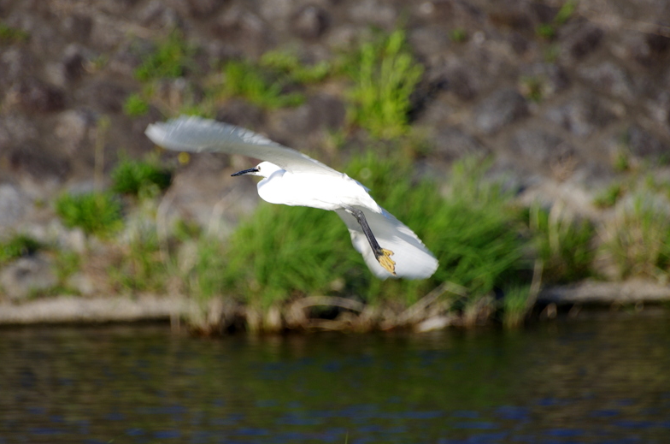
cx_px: 339
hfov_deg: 3.5
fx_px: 10919
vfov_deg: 2.3
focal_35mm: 588
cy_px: 183
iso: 100
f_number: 5.6
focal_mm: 300
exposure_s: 1/320
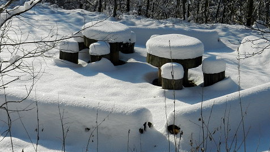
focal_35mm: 70
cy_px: 66
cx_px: 161
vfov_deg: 17.2
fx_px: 501
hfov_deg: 30.1
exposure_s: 1/500
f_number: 8.4
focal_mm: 8.2
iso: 160
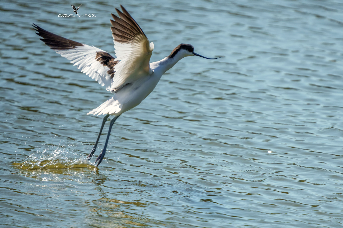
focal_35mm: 600
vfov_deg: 2.3
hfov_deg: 3.4
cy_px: 114
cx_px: 172
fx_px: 5716
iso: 200
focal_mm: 600
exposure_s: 1/3200
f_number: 6.3
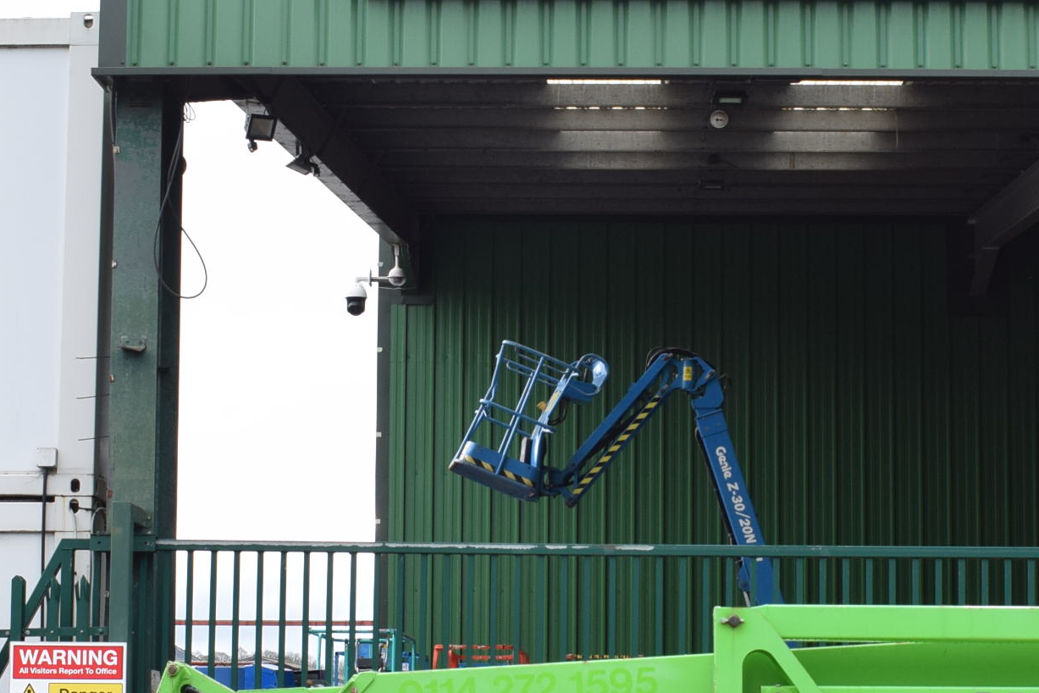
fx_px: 2431
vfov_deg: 16.1
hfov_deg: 24.0
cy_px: 521
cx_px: 680
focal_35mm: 84
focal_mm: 23
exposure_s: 1/250
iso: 360
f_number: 8
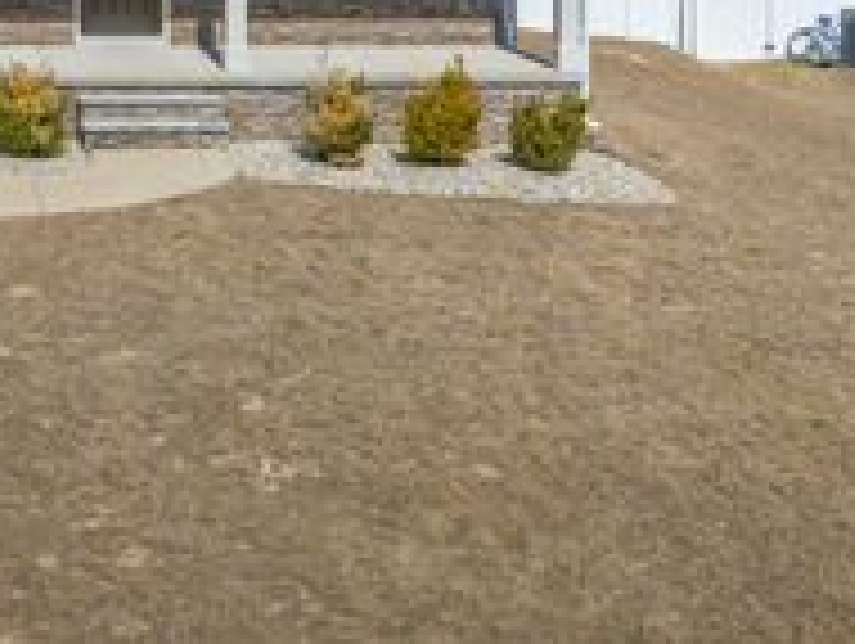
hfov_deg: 28.0
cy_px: -117
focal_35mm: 63
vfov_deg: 21.7
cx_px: -86
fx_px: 1558
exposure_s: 1/120
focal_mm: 12.29
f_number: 8
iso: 100
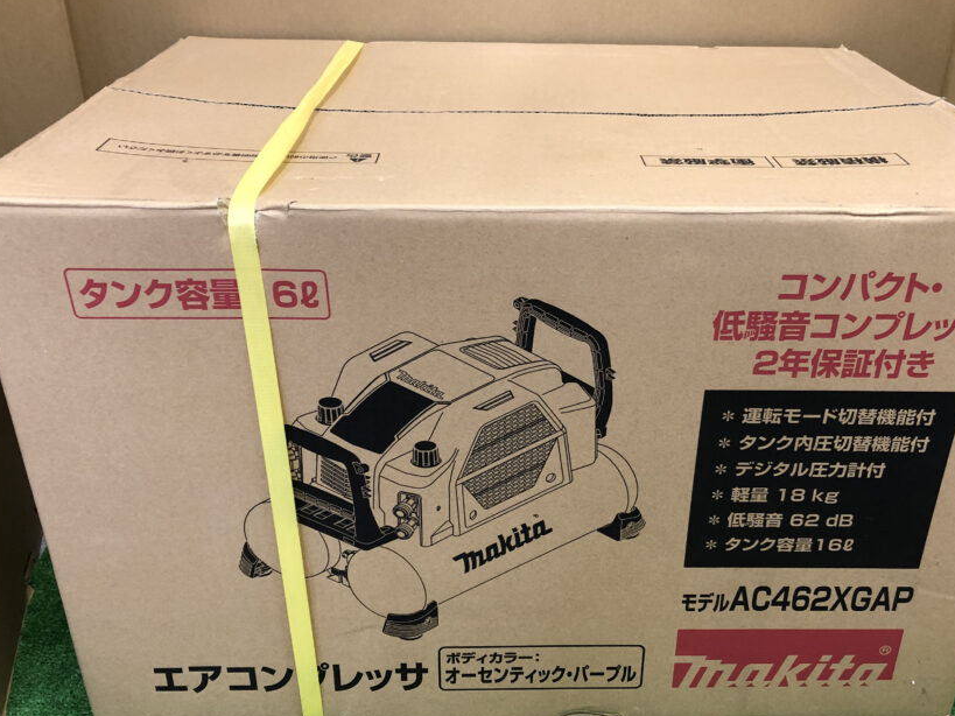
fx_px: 965
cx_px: 543
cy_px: 385
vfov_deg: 40.7
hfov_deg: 52.5
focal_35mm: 35
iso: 32
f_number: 1.8
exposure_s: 1/25
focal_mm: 3.99
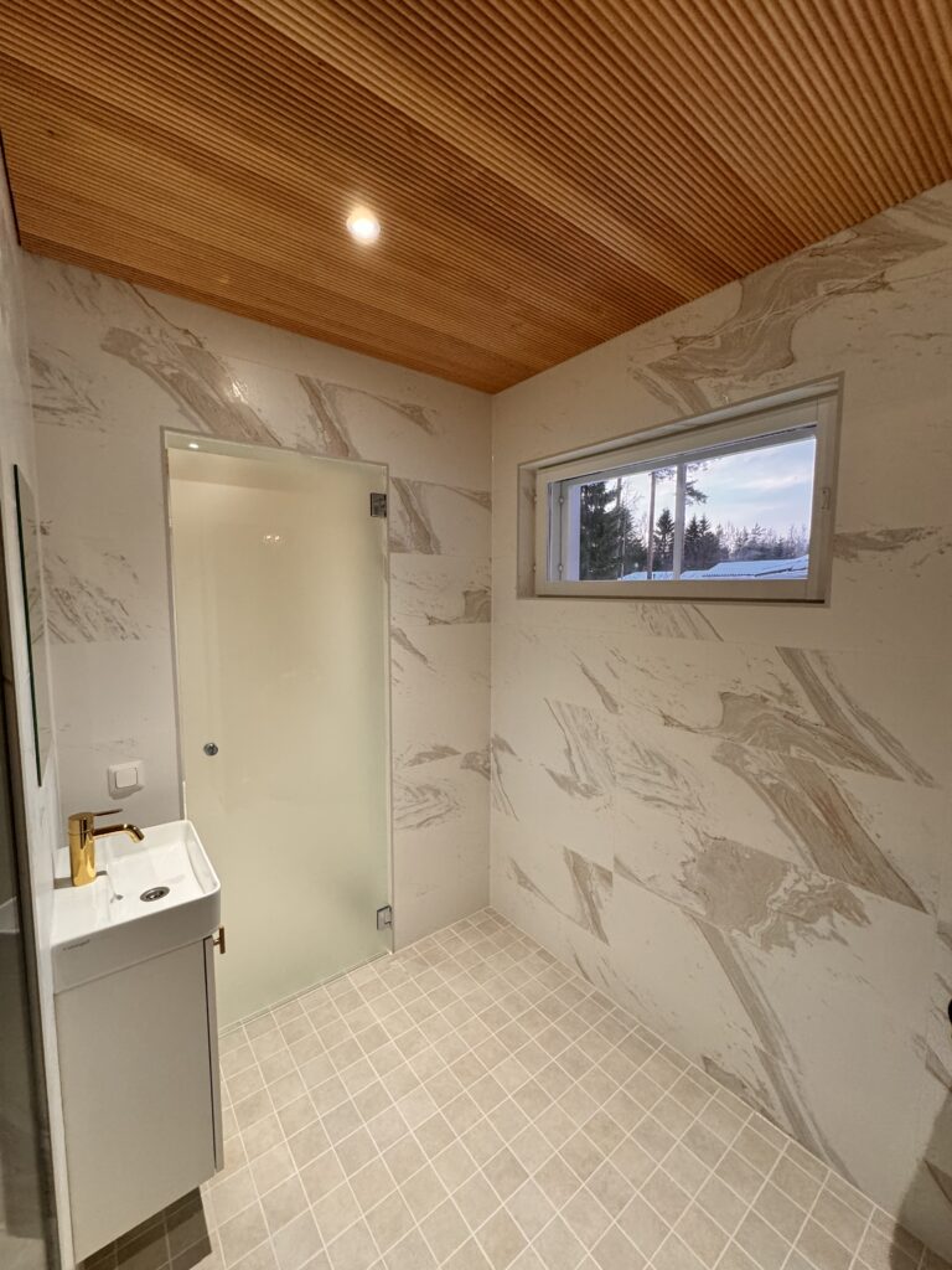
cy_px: 635
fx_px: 513
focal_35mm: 14
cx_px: 476
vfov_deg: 102.1
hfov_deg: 85.7
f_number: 2.2
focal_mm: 2.22
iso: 250
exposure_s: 1/100
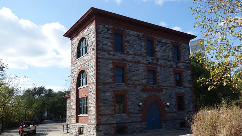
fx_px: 212
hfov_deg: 59.4
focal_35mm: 33
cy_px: 73
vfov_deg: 35.6
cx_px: 128
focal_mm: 10.4
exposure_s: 1/800
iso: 125
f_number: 4
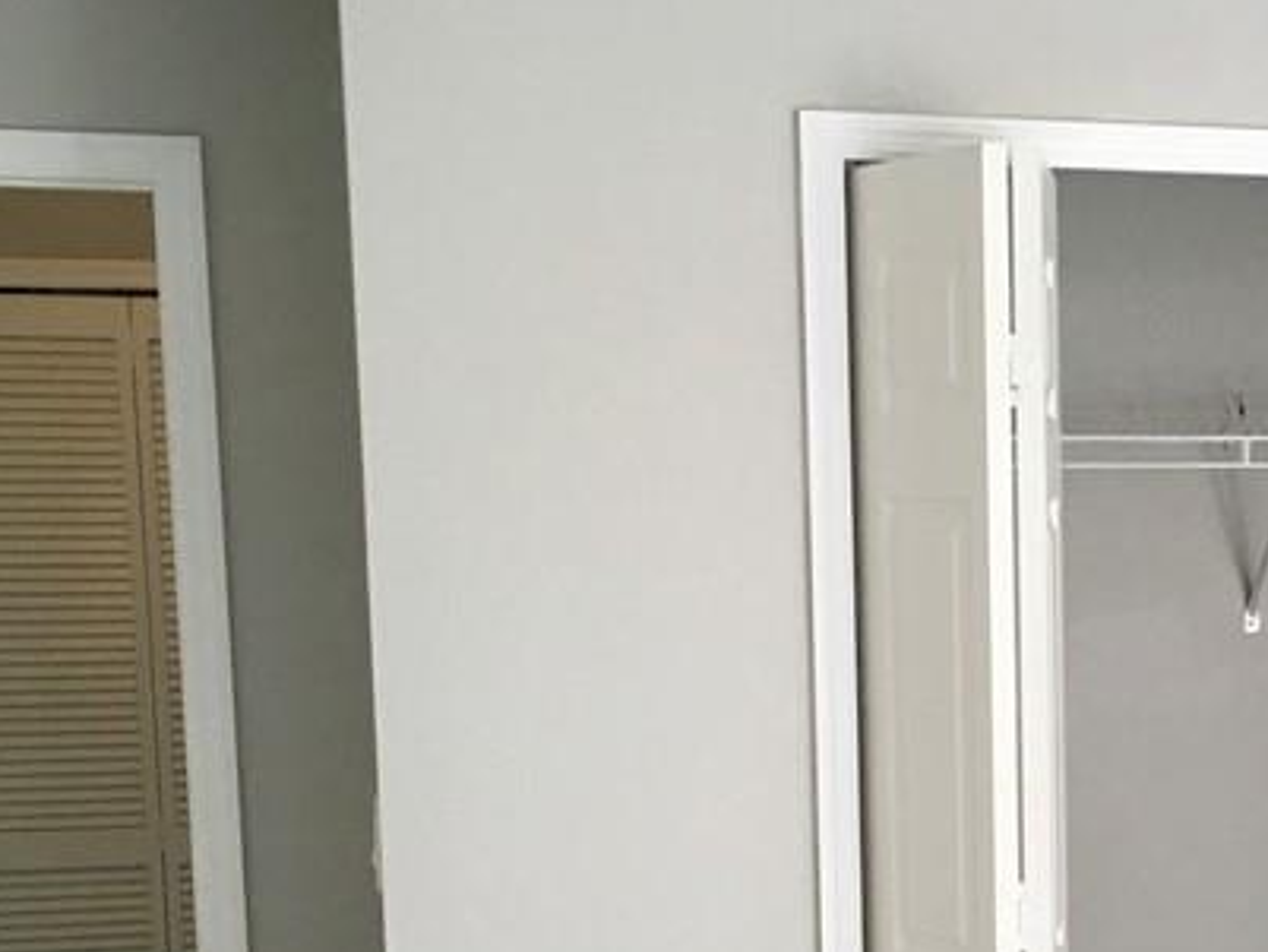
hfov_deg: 25.1
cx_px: 1249
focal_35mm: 74
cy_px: 895
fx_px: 2711
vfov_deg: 19.5
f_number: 2.2
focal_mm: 4.15
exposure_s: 1/33
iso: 50
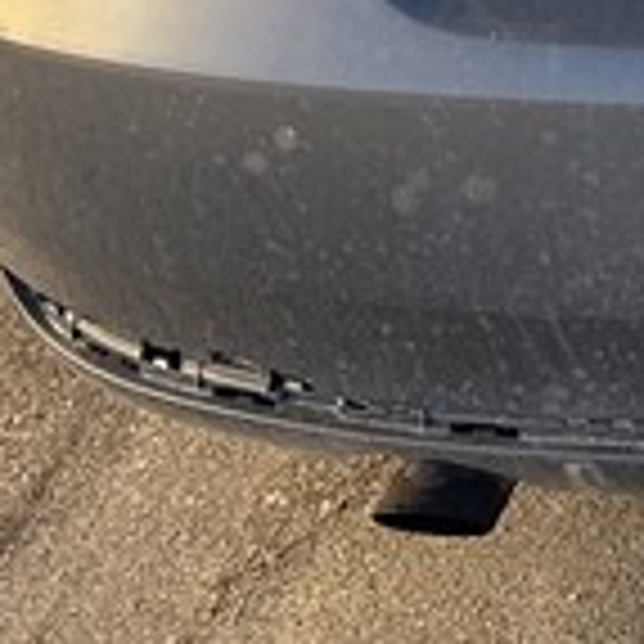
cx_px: 1464
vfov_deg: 10.8
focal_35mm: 152
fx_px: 3199
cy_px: -486
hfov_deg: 10.2
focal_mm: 6.86
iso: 80
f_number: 1.78
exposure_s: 1/412
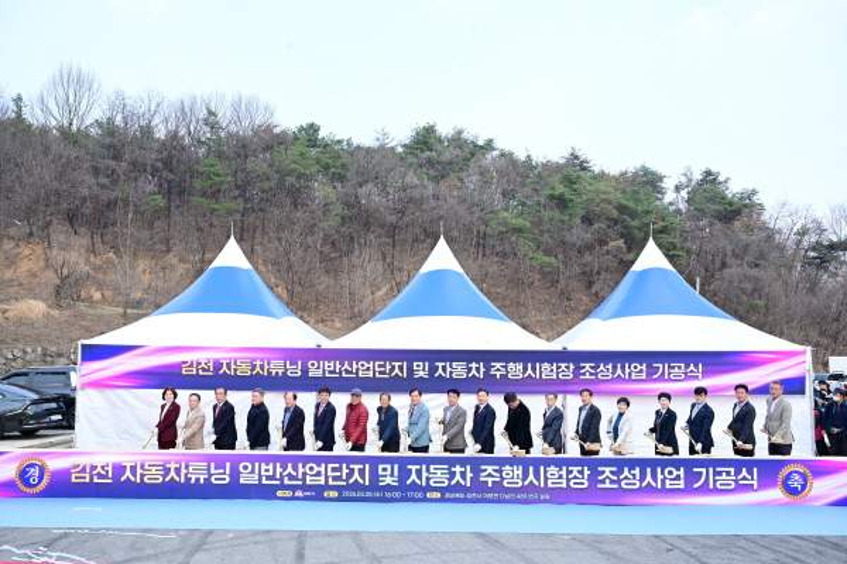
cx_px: 424
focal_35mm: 32
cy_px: 282
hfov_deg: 58.0
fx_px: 765
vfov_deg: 40.5
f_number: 9
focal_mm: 32.5
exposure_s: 1/400
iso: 1000
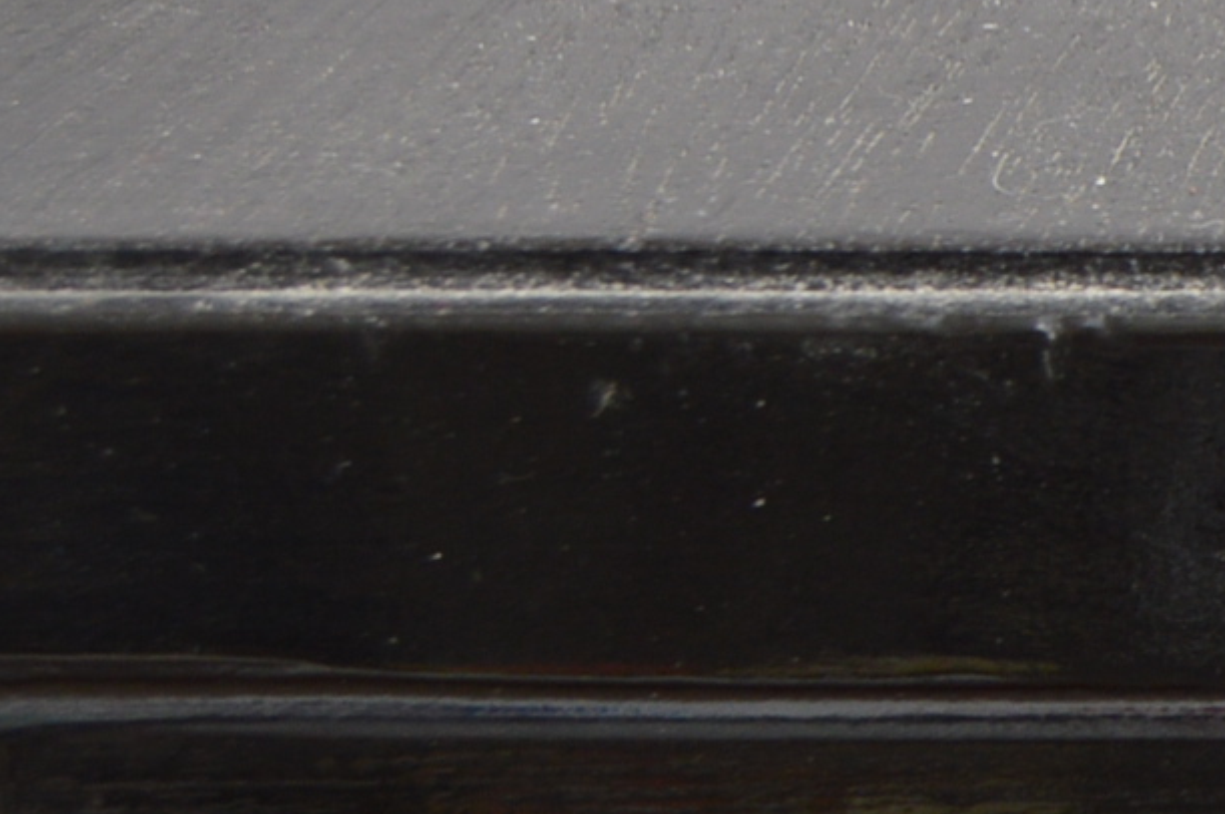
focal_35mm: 192
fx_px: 6526
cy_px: 138
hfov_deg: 9.6
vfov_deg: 7.1
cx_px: 2851
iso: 200
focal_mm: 26
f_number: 5
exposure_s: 1/125
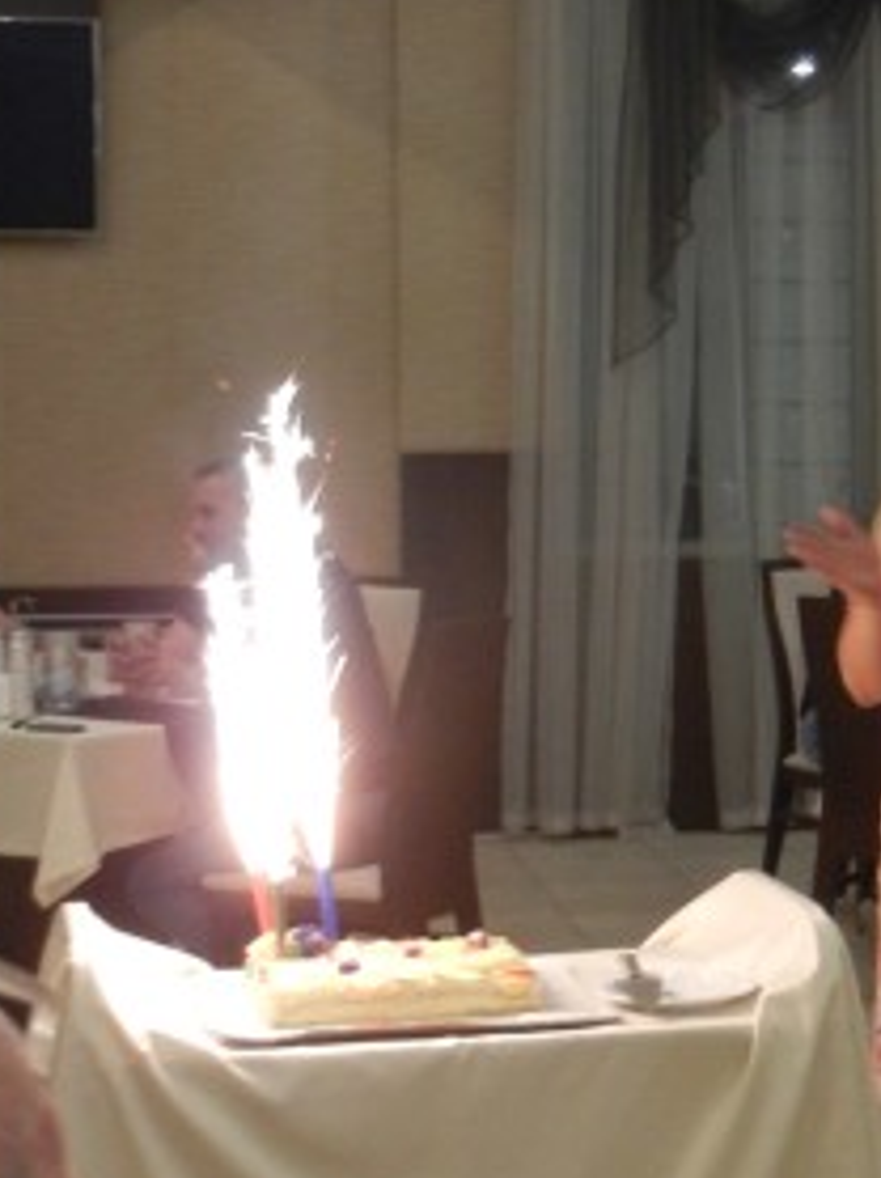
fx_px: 2821
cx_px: 682
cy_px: 453
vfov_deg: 23.5
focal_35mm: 83
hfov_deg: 17.6
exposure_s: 1/12
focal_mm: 5.4
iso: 400
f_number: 3.5
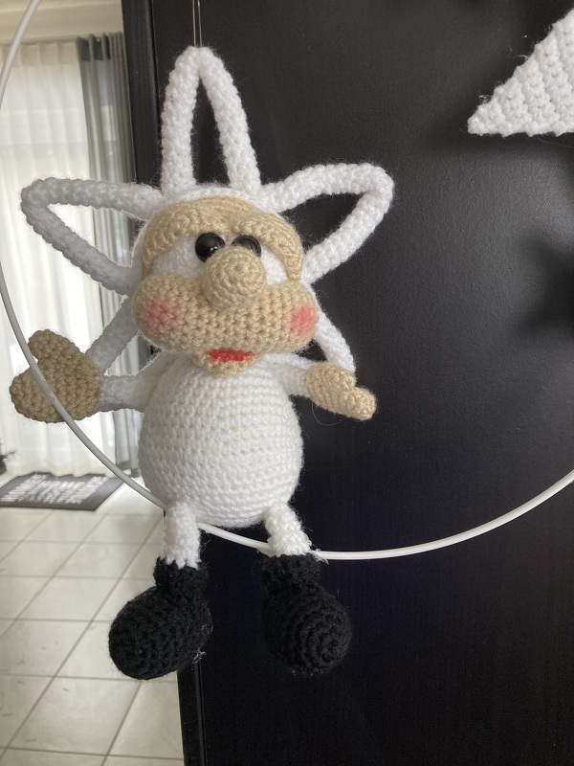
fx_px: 619
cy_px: 383
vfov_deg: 63.4
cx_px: 287
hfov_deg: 49.7
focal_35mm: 28
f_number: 1.8
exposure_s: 1/50
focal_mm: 3.99
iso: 100
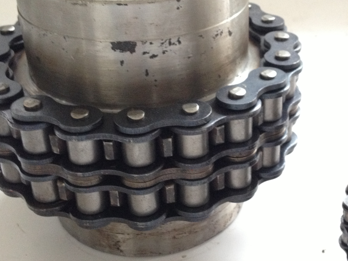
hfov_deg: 29.6
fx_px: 653
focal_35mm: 65
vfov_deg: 22.6
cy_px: 123
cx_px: 237
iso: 200
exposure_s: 1/20
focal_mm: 4.28
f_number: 2.4
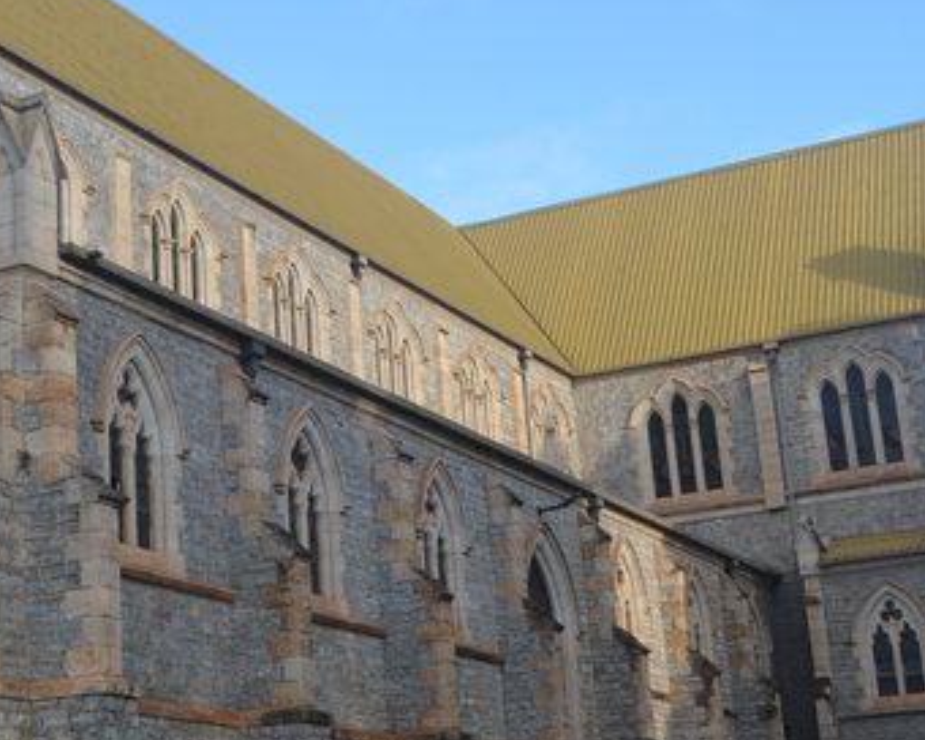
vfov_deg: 22.7
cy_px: 223
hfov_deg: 27.6
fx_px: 1834
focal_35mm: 67
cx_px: 150
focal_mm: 18
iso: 100
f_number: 5.6
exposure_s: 1/125
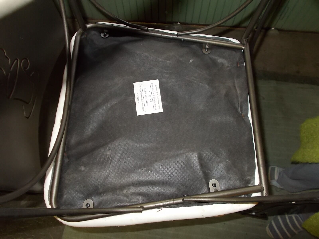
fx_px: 240
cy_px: 120
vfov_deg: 53.1
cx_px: 160
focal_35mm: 26
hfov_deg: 67.3
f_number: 3.2
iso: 200
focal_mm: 4.6
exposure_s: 1/25
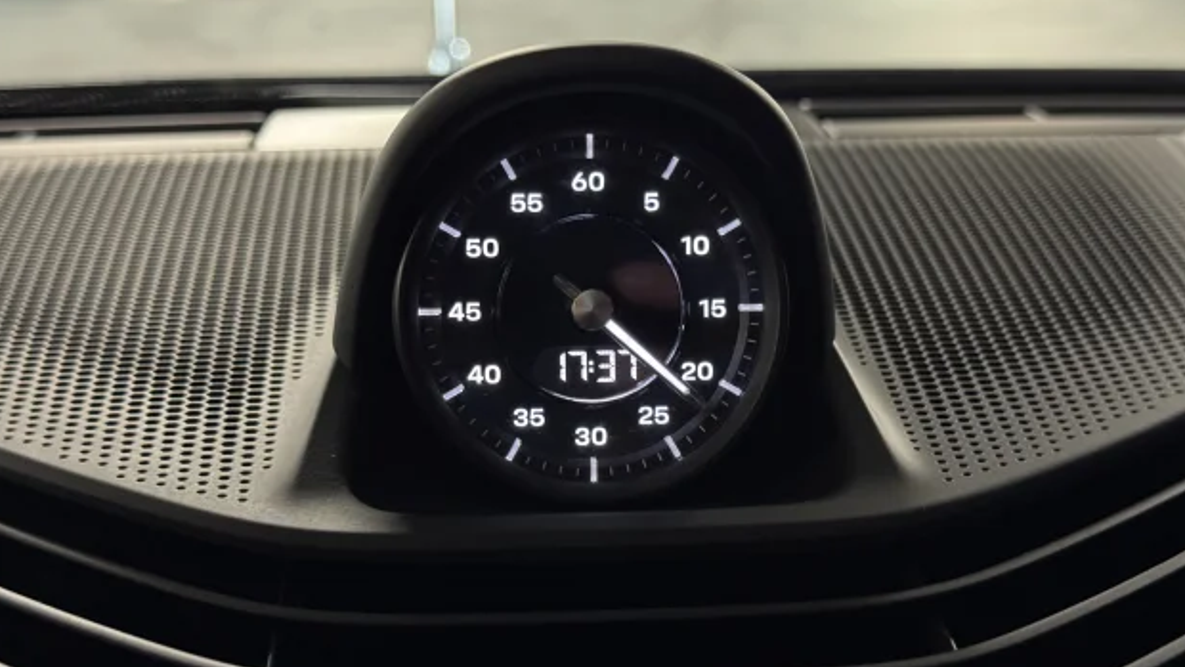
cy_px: 434
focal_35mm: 54
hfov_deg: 38.5
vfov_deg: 22.2
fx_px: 1697
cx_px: 598
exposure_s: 1/19
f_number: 1.78
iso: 800
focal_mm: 6.76
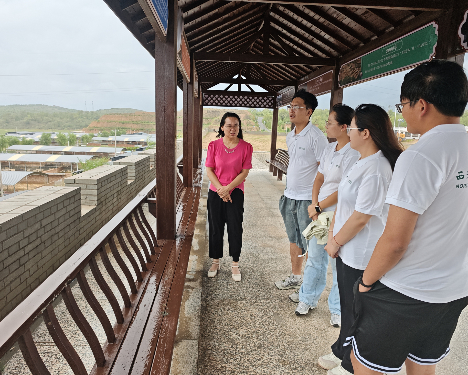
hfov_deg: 70.3
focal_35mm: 24
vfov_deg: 58.8
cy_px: 187
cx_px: 229
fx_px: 332
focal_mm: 6.68
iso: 50
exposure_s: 1/1672
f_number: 1.44
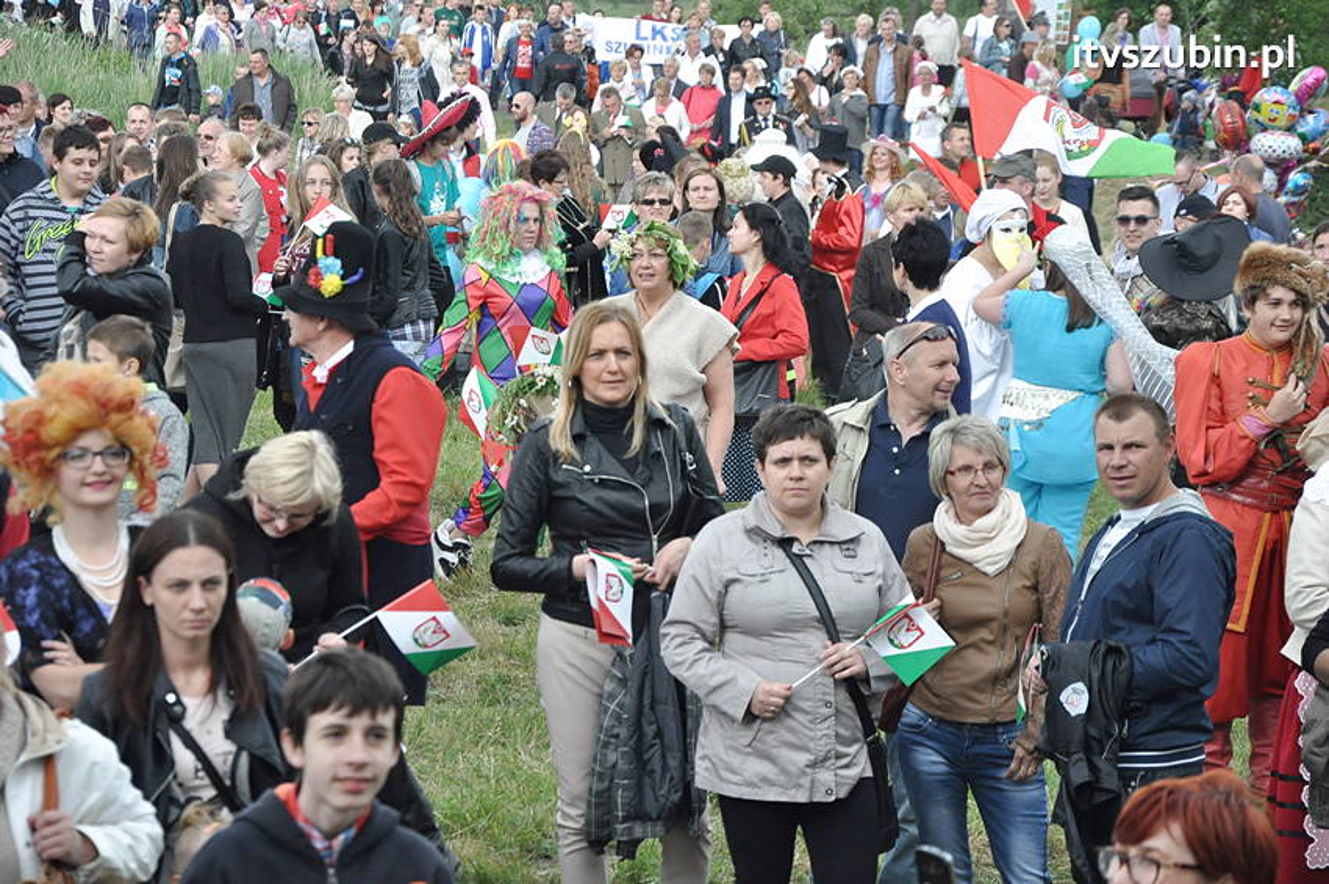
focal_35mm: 128
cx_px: 664
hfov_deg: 16.1
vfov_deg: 10.7
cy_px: 442
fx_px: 4702
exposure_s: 1/640
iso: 1250
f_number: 6.3
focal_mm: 85
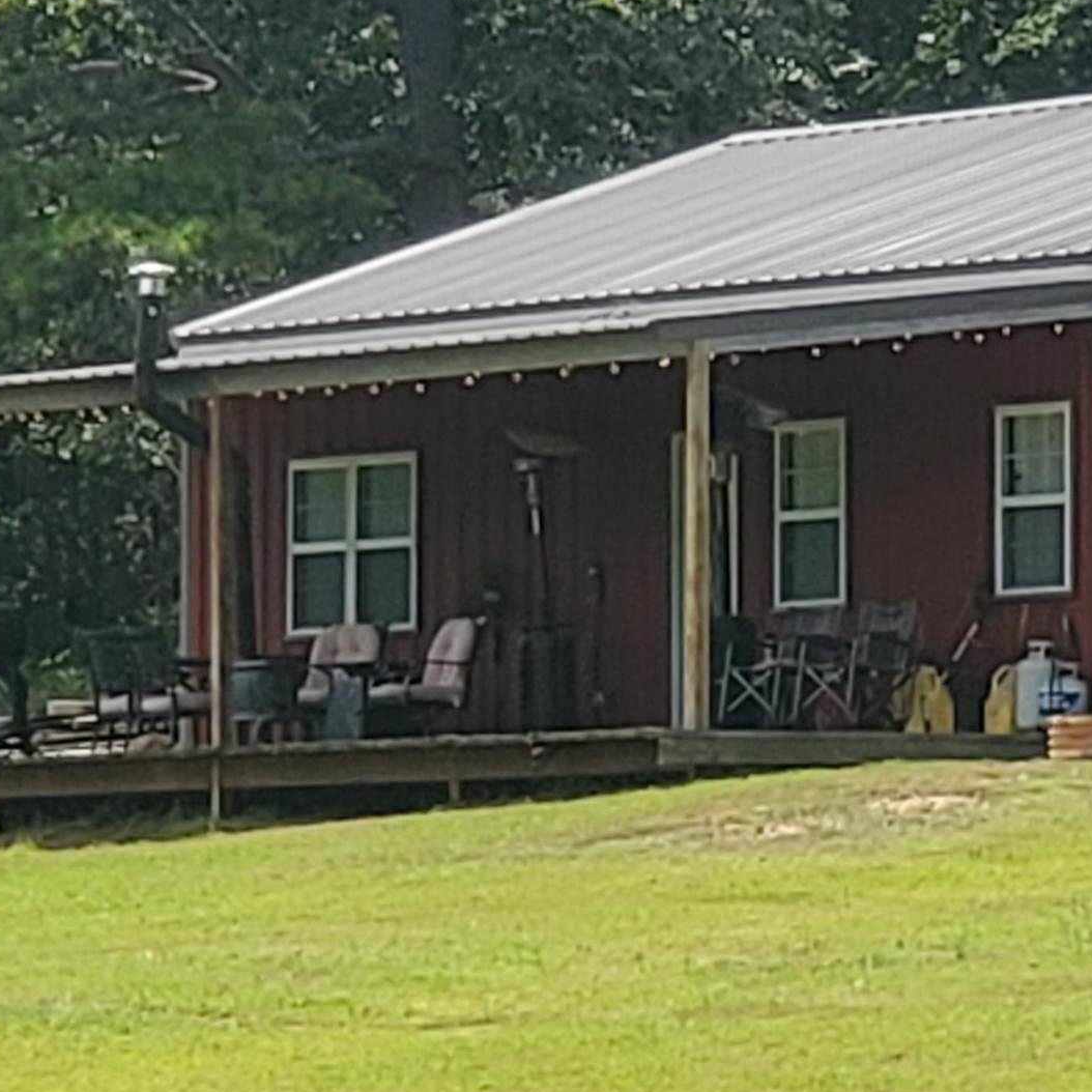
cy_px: 516
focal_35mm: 134
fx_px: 4783
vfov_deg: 13.0
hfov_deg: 12.9
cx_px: 1019
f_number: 2.4
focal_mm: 6
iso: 50
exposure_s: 1/426
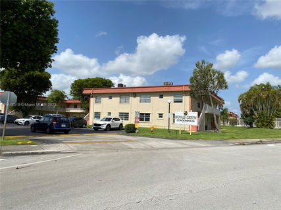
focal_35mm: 26
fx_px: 211
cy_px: 105
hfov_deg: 67.3
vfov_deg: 53.0
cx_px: 140
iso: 32
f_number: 1.8
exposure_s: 1/5025
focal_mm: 4.25
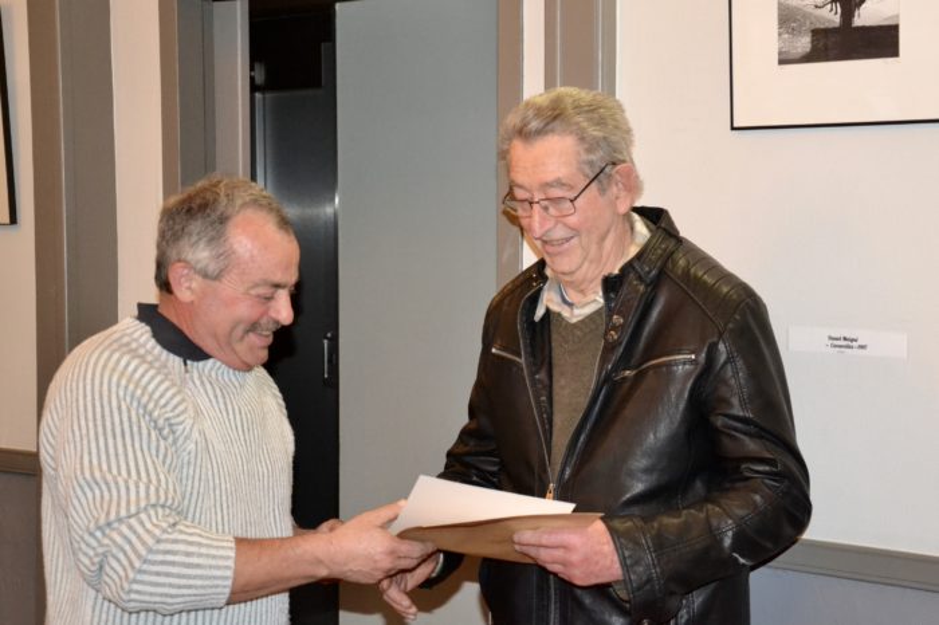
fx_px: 1760
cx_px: 470
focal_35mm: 68
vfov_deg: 20.1
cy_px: 312
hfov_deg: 29.9
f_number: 4.8
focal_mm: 45
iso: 3200
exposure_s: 1/60
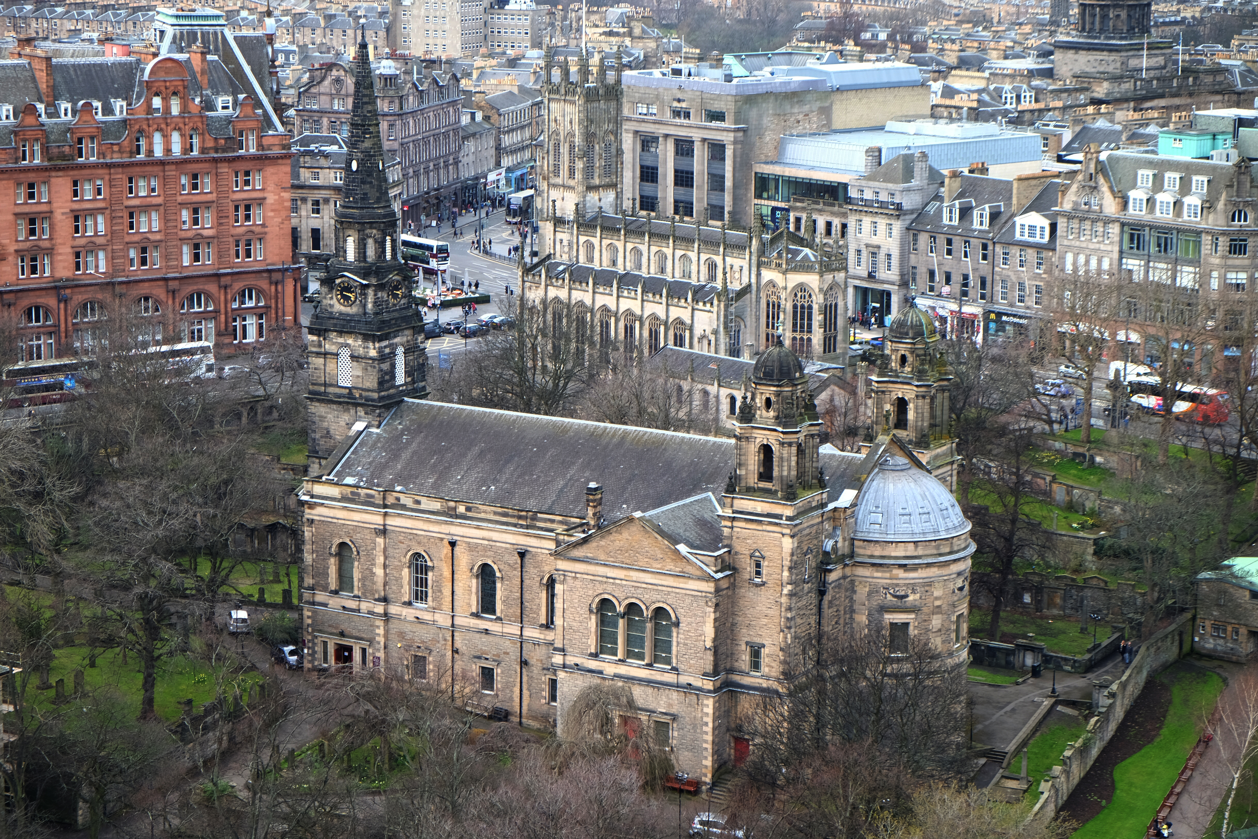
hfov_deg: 24.5
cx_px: 629
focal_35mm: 83
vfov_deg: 16.5
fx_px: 2900
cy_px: 420
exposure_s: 1/140
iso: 200
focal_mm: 55
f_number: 4
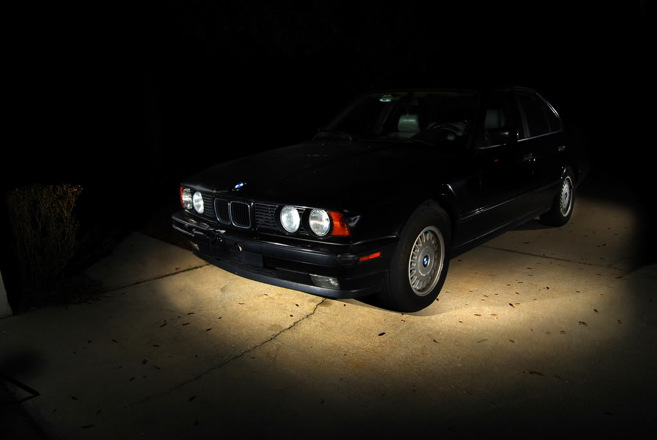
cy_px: 220
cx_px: 328
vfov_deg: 48.1
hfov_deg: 67.3
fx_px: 493
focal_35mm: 27
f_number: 8
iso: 100
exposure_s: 1/160
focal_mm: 18
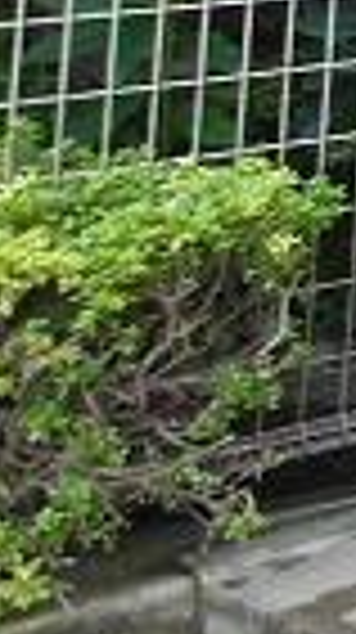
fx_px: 2037
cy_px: -450
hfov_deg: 4.4
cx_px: 2478
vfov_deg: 15.6
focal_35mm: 121
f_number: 4
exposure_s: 1/80
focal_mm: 7
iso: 160
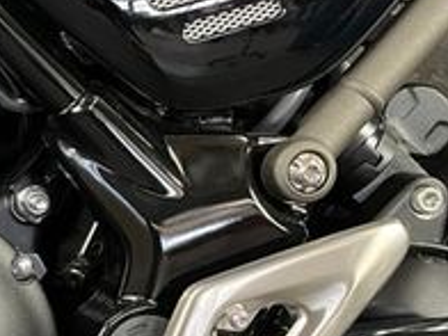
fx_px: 1100
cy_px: 226
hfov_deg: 19.2
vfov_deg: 17.3
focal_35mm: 85
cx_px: -281
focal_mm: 4.2
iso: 640
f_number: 1.6
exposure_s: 1/33
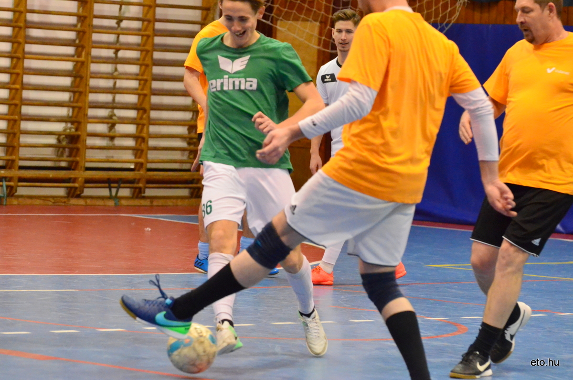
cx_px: 286
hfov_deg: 12.3
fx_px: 2669
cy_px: 190
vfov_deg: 8.1
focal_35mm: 168
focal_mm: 112
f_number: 5
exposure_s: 1/640
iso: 6400
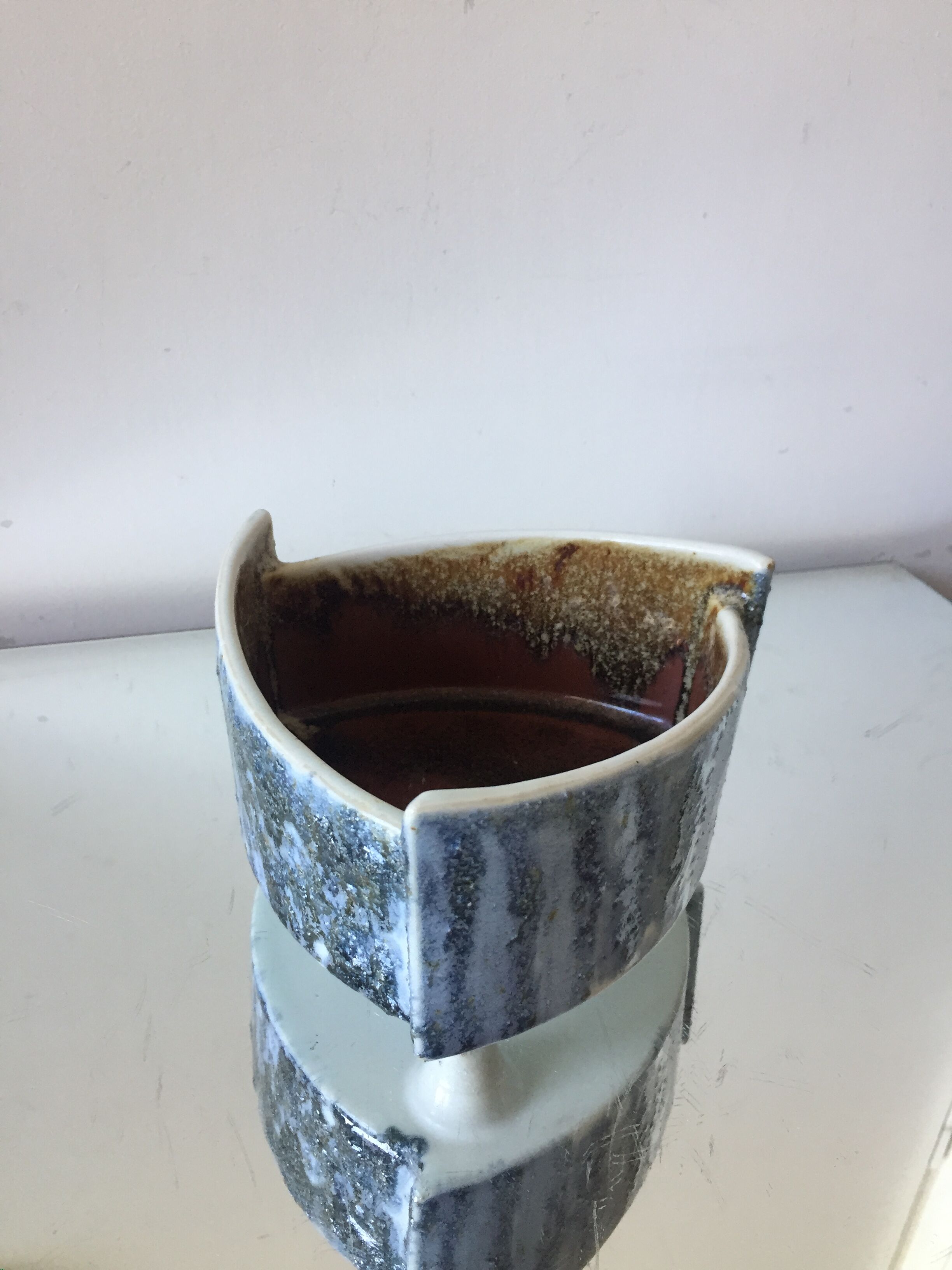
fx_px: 1063
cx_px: 476
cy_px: 635
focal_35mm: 29
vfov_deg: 61.7
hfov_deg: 48.2
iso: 64
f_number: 2.2
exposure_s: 1/33
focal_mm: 4.15
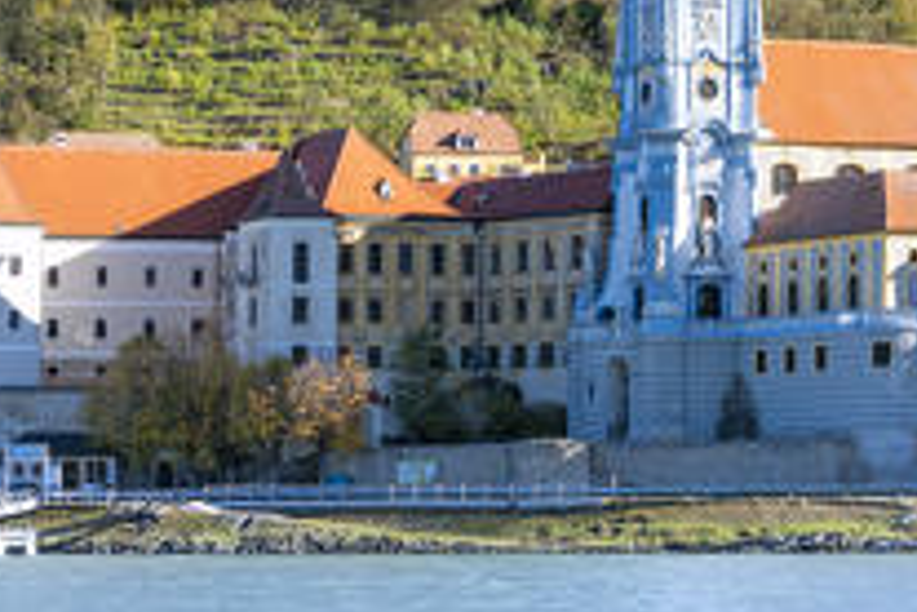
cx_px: 16
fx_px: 3693
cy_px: 58
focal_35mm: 145
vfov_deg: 9.4
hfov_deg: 14.0
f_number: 11
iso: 100
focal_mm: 50
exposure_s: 1/25
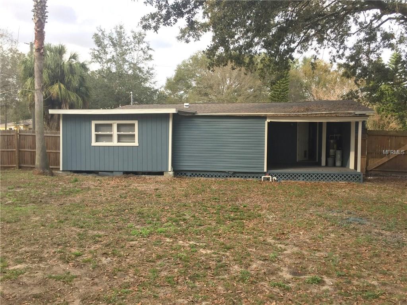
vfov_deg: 48.2
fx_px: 341
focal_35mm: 29
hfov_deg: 61.7
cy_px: 152
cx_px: 204
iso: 32
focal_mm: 4.15
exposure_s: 1/618
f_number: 2.2
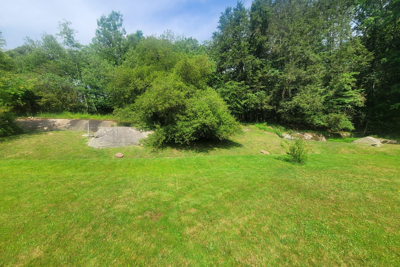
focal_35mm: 14
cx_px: 200
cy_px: 136
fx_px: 156
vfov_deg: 81.2
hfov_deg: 104.2
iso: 50
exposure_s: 1/1347
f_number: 2.2
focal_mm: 2.2
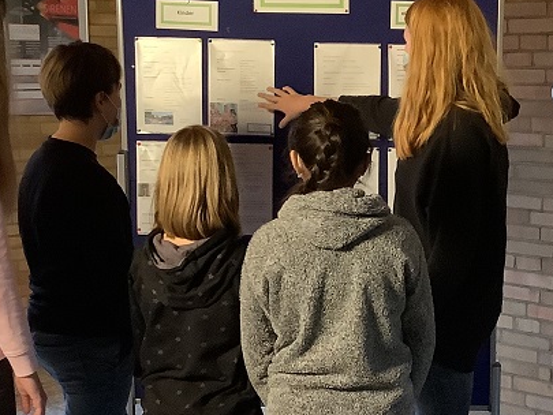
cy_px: 272
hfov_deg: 25.8
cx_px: 382
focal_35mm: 75
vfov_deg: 19.6
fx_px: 1199
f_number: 2.4
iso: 400
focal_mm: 3.3
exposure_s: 1/30
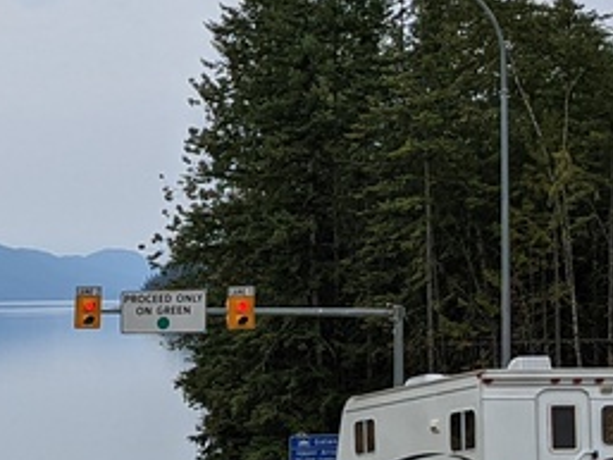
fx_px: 2232
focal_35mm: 126
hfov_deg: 15.0
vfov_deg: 11.6
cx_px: -165
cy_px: 496
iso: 67
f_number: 1.73
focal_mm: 4.38
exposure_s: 1/2597
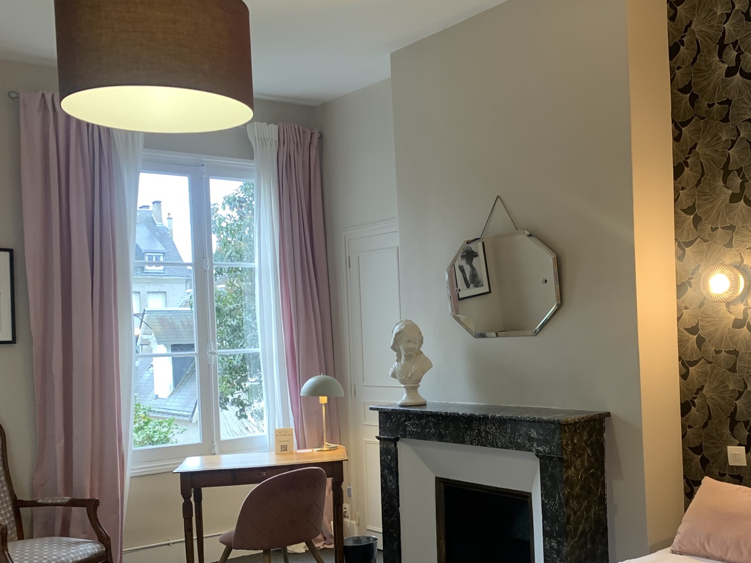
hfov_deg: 48.2
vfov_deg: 37.5
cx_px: 500
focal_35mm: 38
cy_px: 344
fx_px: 824
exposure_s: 1/50
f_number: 1.8
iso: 125
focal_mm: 4.25
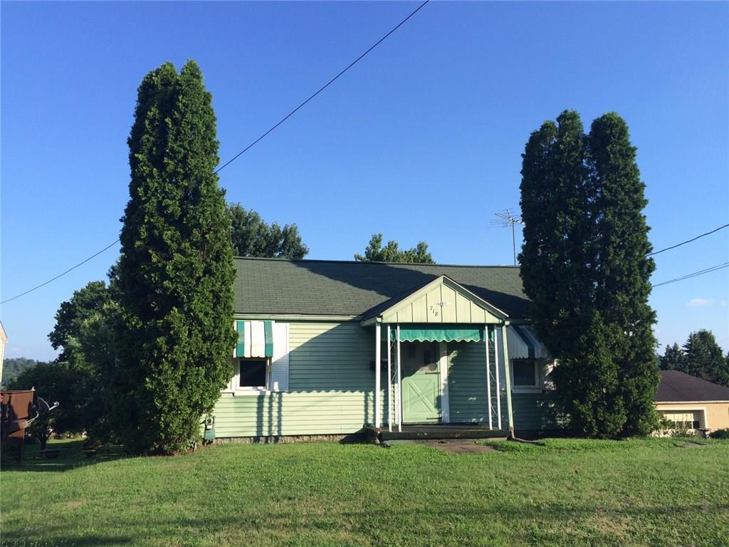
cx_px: 364
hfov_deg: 61.7
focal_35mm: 29
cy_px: 274
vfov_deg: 48.2
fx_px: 611
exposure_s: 1/1244
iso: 32
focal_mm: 4.15
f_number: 2.2
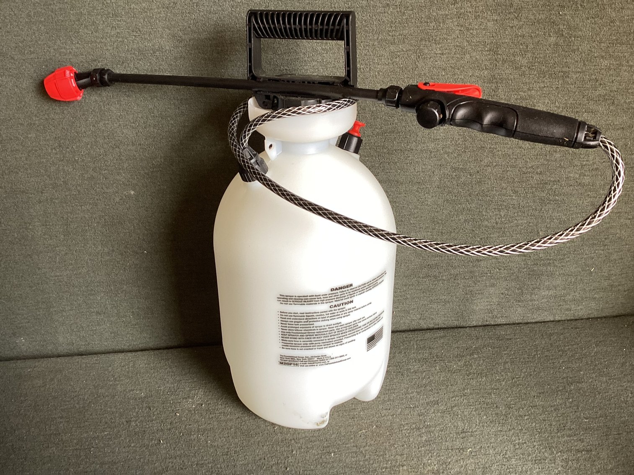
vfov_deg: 45.4
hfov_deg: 58.3
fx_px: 568
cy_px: 238
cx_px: 317
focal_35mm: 31
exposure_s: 1/50
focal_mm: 3.3
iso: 50
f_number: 2.4
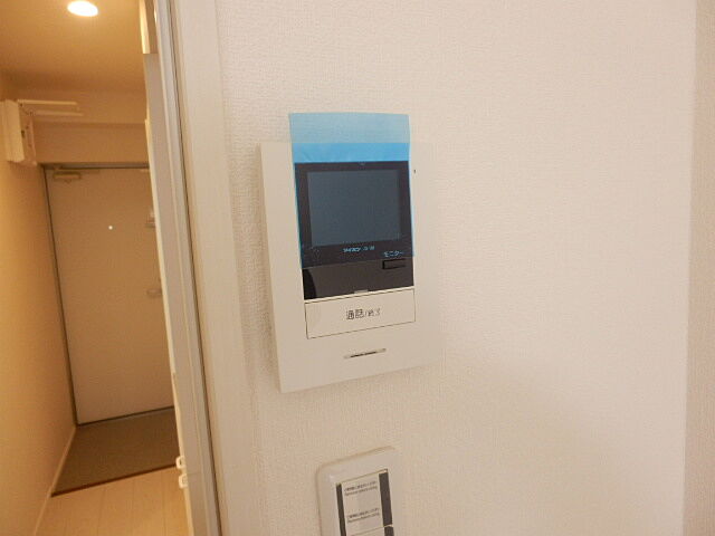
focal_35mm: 24
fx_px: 496
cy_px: 268
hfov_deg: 71.6
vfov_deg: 56.8
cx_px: 358
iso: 250
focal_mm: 4.2
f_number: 3
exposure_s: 1/30
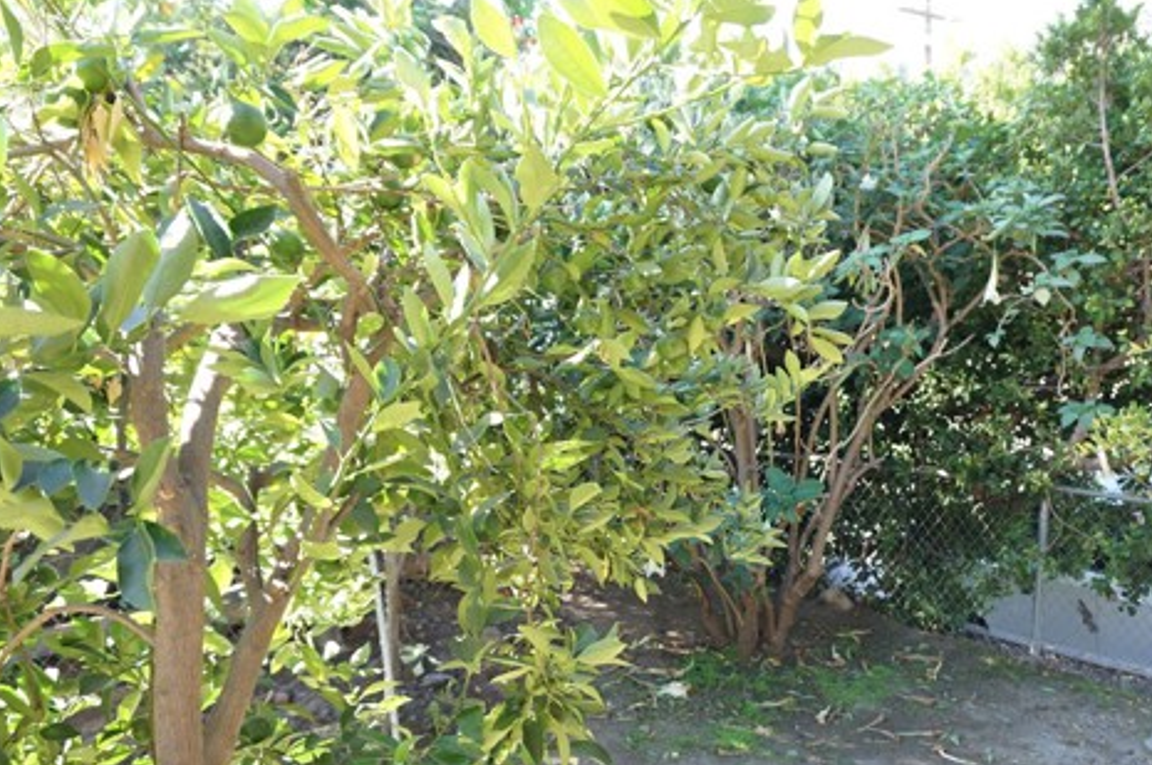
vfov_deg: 39.8
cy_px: 430
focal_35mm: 33
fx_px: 1055
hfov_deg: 56.4
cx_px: 736
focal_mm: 16
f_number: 3.5
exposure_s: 1/60
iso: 125
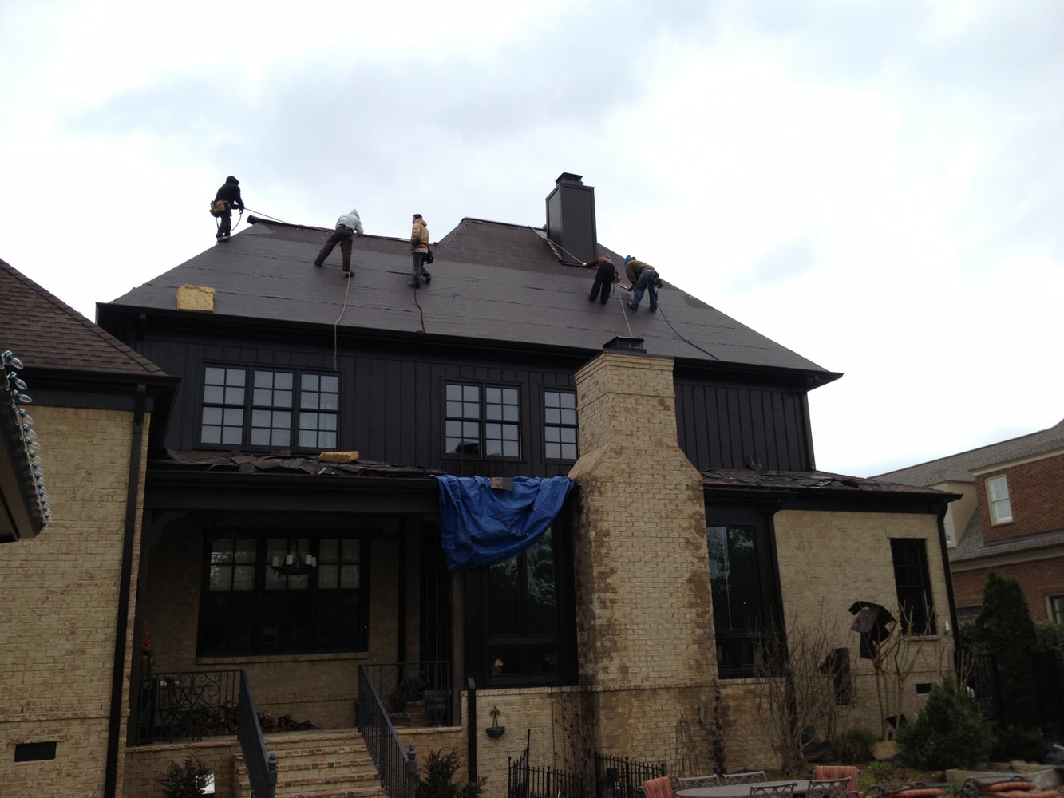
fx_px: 1076
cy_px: 399
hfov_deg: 52.6
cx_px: 532
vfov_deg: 40.7
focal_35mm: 35
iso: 50
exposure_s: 1/497
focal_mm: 4.28
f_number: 2.4
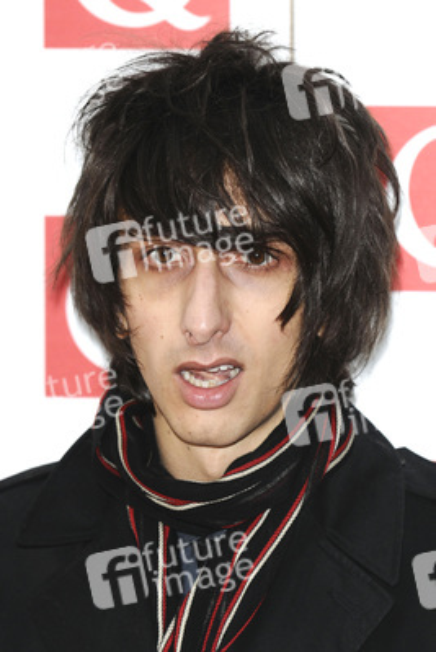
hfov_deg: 6.3
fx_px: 3948
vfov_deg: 9.5
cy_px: 326
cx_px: 218
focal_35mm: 218
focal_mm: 145
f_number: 4.5
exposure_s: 1/200
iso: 320
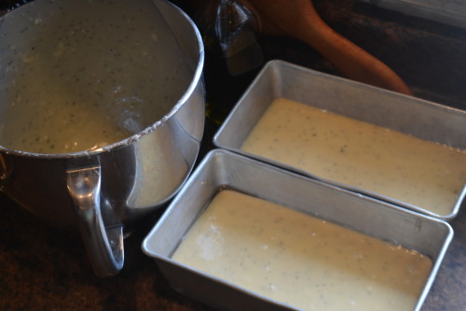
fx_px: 873
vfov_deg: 20.1
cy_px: 156
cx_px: 233
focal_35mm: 68
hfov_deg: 29.9
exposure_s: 1/60
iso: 400
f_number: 5.3
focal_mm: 45
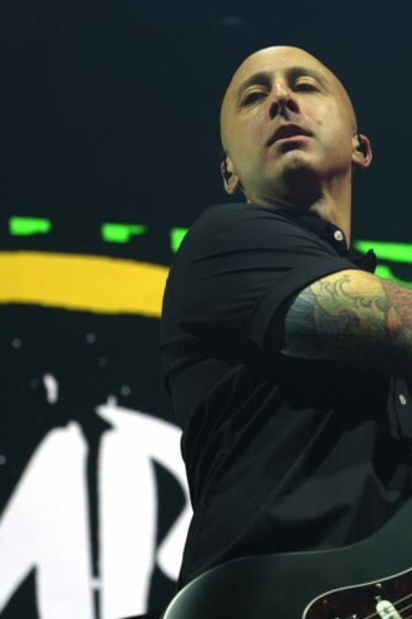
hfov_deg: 7.7
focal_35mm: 177
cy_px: 304
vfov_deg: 11.6
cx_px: 476
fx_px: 3038
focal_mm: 76
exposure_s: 1/160
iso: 500
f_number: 5
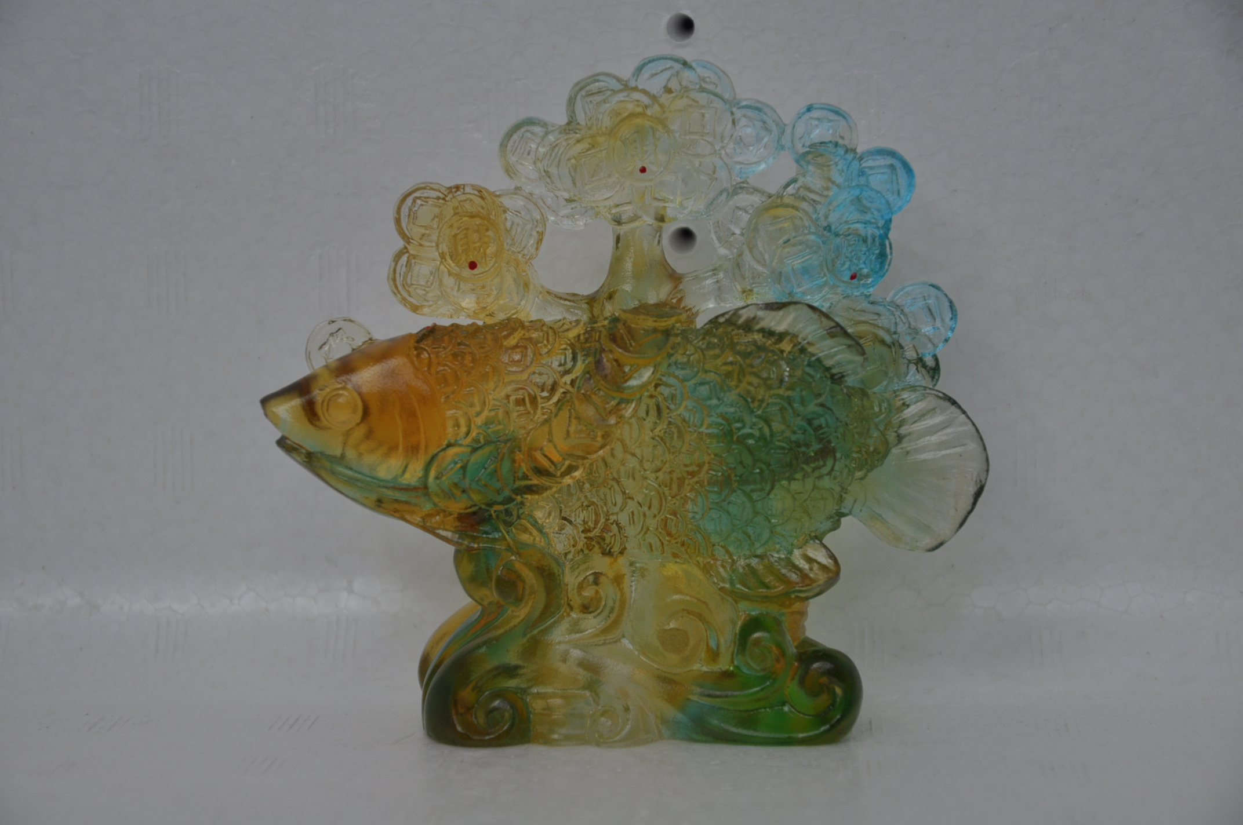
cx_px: 622
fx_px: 3621
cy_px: 412
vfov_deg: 13.0
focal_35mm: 105
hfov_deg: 19.5
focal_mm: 70
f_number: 5.3
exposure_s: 1/80
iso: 400
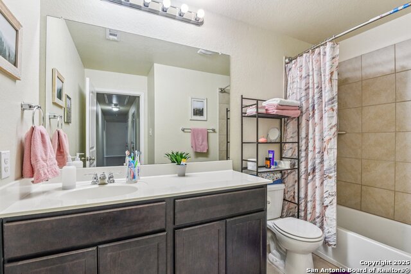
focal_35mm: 16
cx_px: 206
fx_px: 183
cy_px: 137
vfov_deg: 73.8
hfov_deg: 96.7
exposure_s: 1/15
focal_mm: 16
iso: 720
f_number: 8
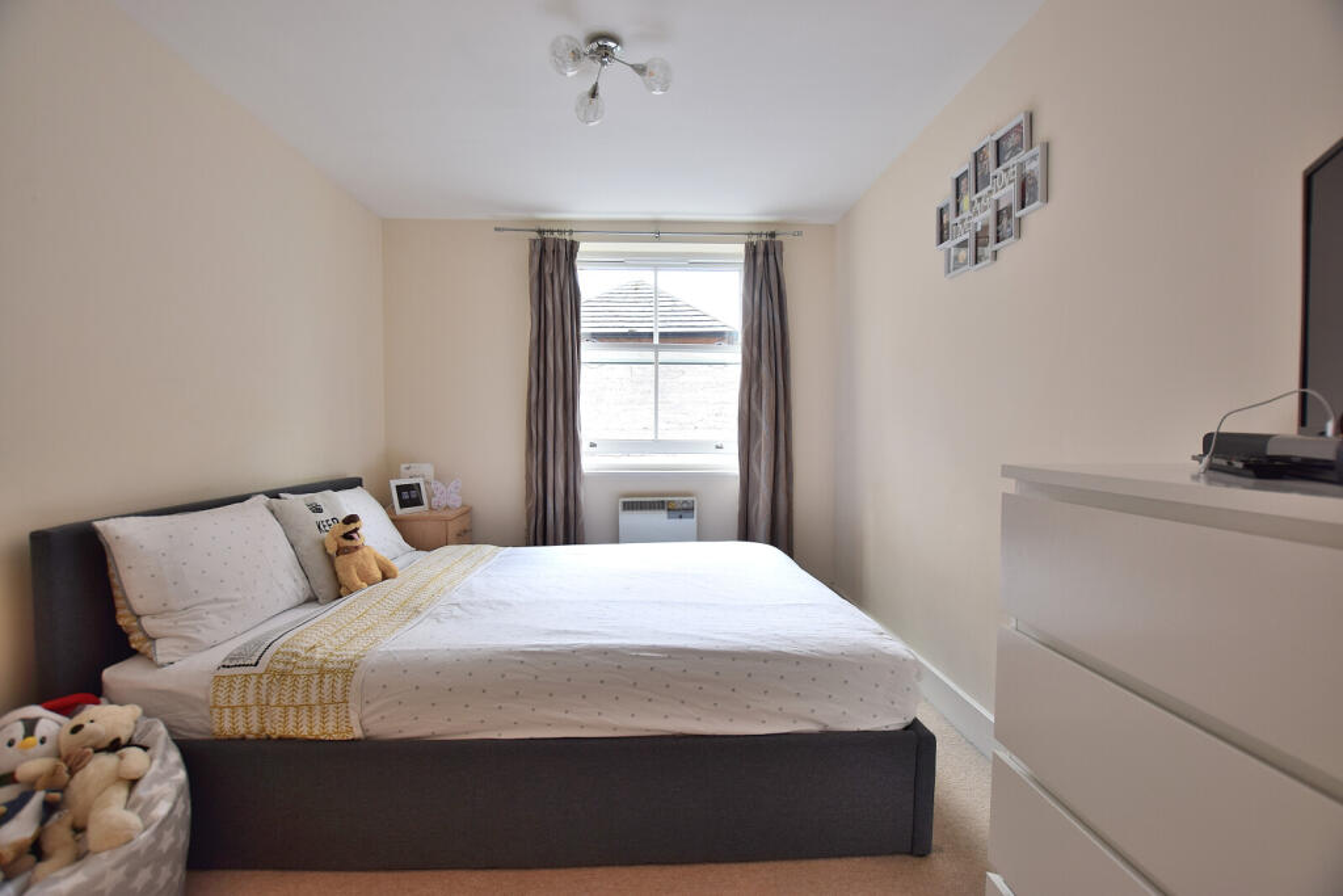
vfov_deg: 77.3
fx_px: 560
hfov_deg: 100.4
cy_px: 448
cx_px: 672
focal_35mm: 15
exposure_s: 1/25
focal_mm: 10
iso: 100
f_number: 4.5
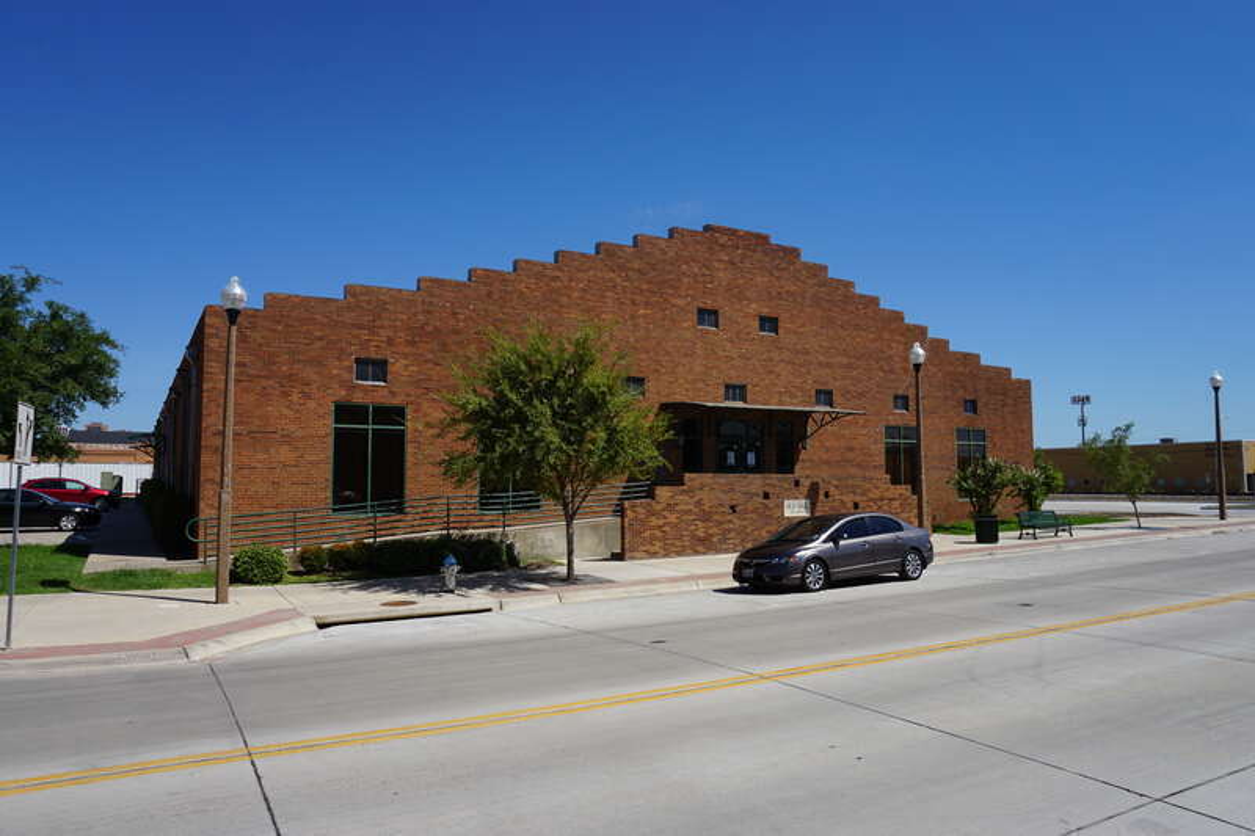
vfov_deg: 53.1
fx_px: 836
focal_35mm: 24
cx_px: 628
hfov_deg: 73.8
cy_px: 418
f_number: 11
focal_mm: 16
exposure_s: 1/200
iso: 100
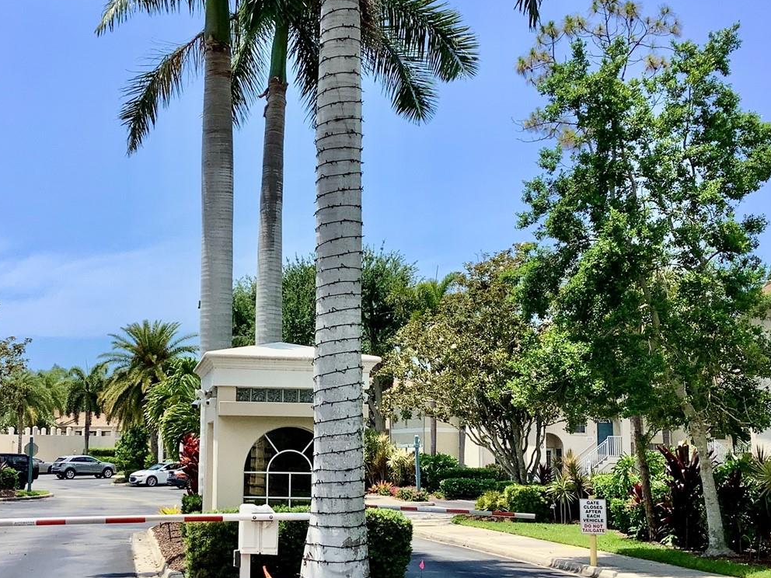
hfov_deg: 38.0
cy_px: 318
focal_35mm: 50
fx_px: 1114
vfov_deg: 29.1
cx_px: 301
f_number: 2.4
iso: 25
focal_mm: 3.3
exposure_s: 1/1431
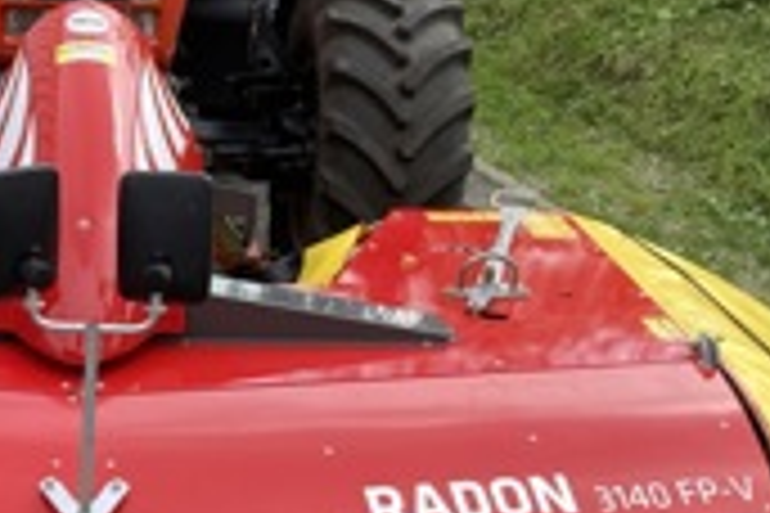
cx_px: 68
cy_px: 351
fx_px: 1454
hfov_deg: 28.4
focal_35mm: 68
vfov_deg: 19.9
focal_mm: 3.99
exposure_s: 1/571
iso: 20
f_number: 1.8
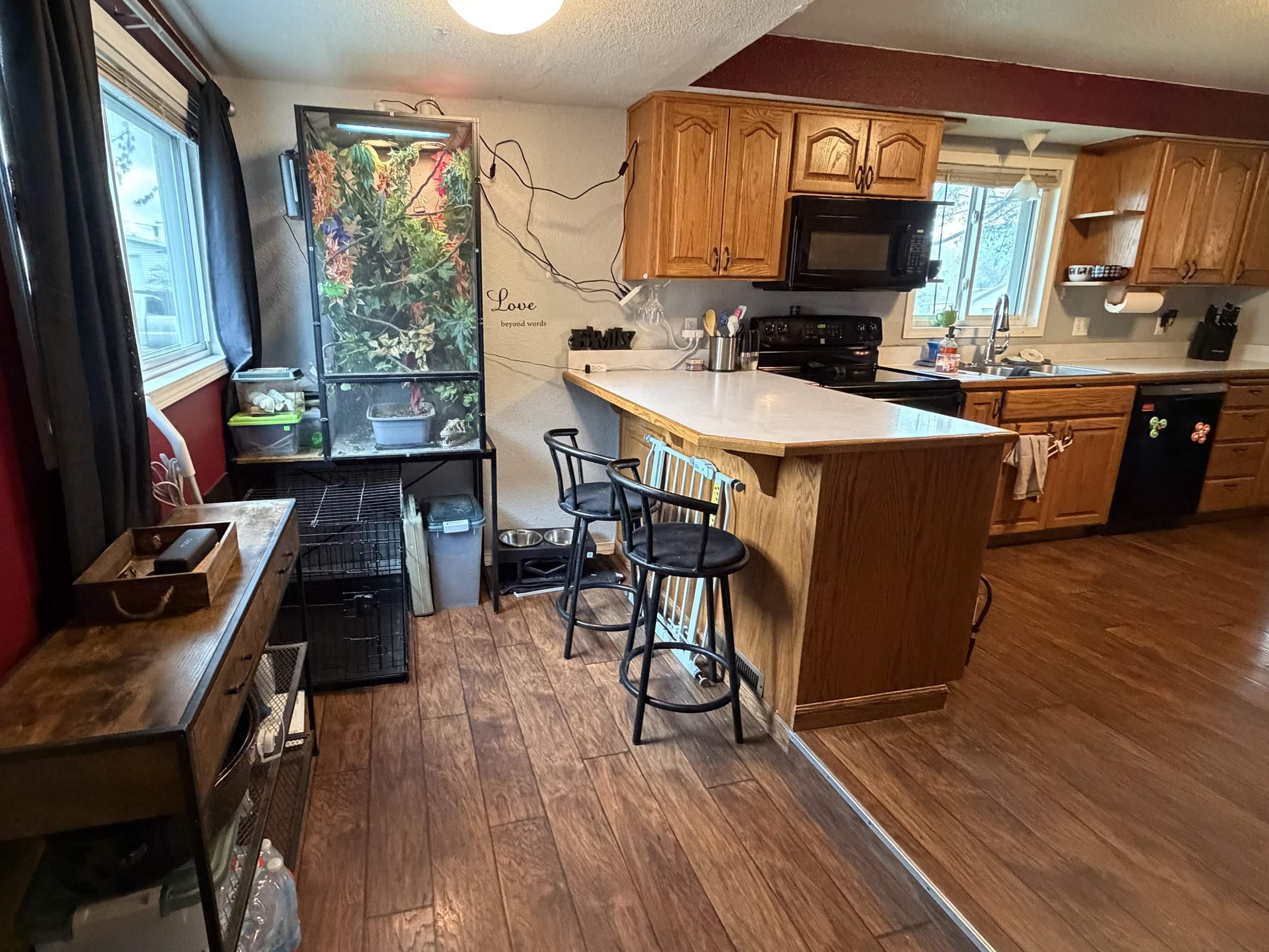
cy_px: 449
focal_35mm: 18
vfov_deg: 71.5
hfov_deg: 87.4
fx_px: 660
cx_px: 566
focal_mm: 2.22
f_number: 2.2
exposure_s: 1/60
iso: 1000
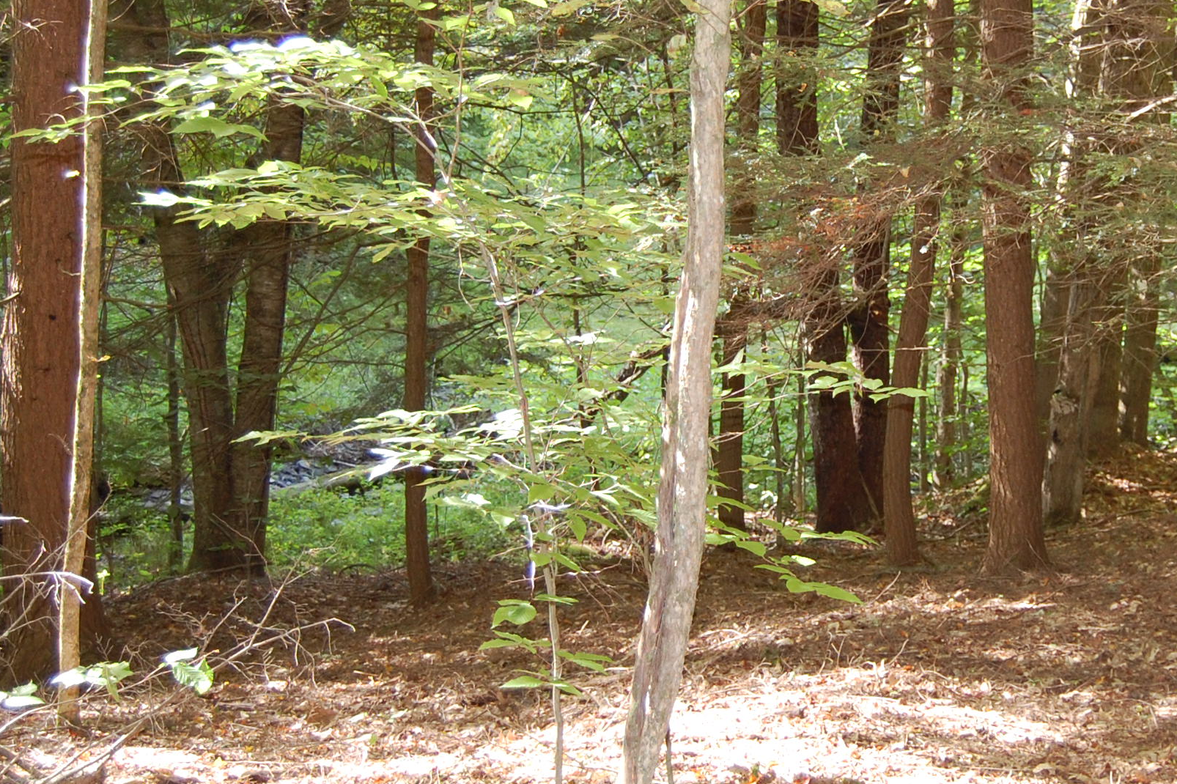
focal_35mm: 73
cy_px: 322
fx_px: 2386
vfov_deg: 18.6
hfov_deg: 27.4
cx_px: 843
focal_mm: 26
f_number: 4
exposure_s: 1/60
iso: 500
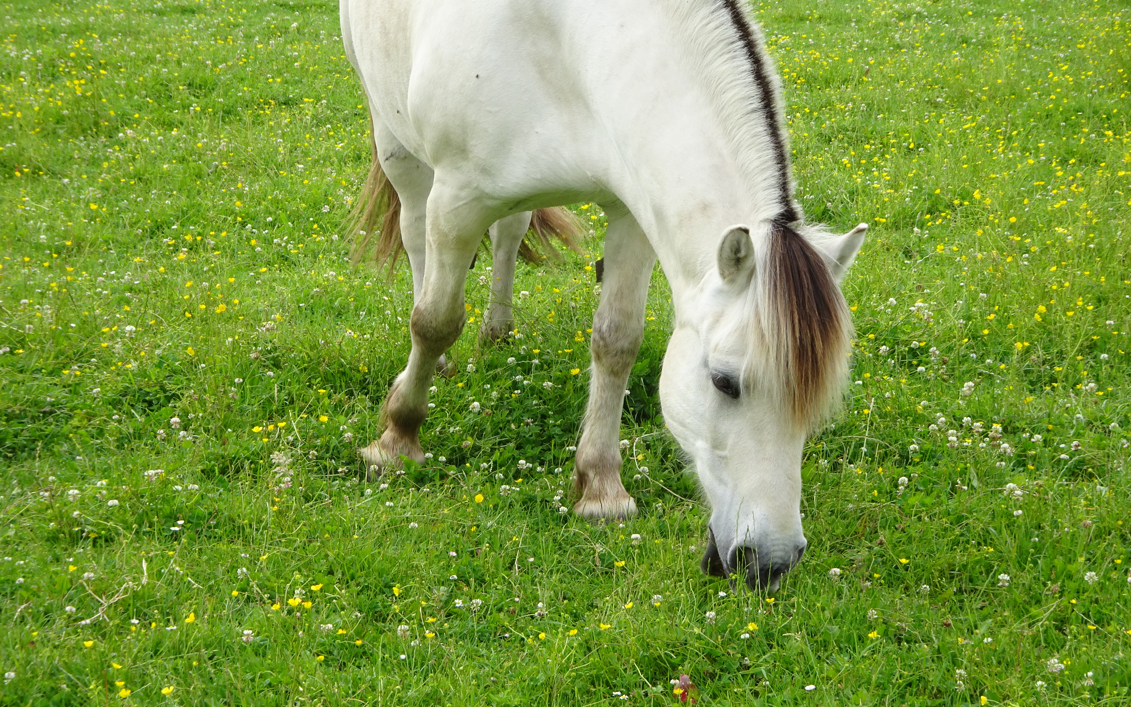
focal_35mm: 107
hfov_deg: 19.5
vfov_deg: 12.2
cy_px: 333
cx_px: 563
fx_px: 3298
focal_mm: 17.01
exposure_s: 1/200
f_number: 5
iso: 80
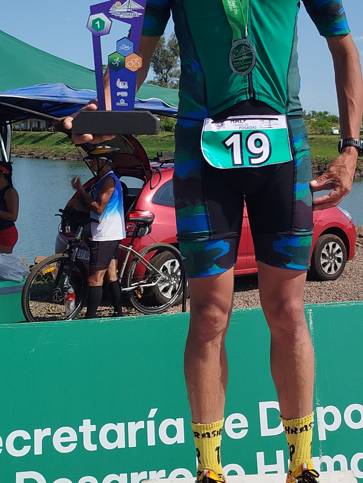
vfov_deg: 31.1
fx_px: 867
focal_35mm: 62
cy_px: 185
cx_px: 288
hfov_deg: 23.3
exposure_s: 1/1784
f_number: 1.7
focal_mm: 5.31
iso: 50
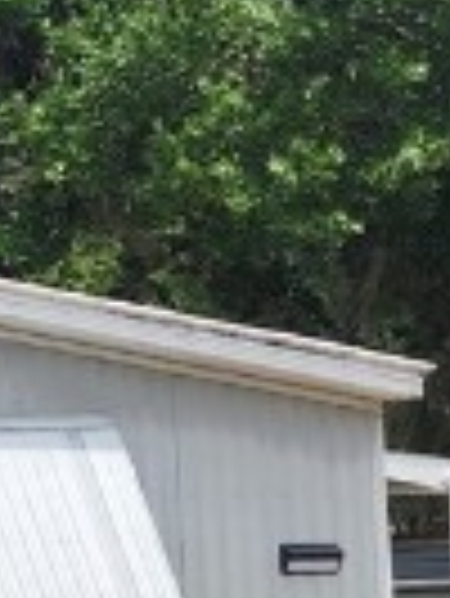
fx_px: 3063
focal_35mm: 177
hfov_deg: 6.9
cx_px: -1210
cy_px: 463
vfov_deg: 11.1
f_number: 1.8
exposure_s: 1/1358
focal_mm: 5.4
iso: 20
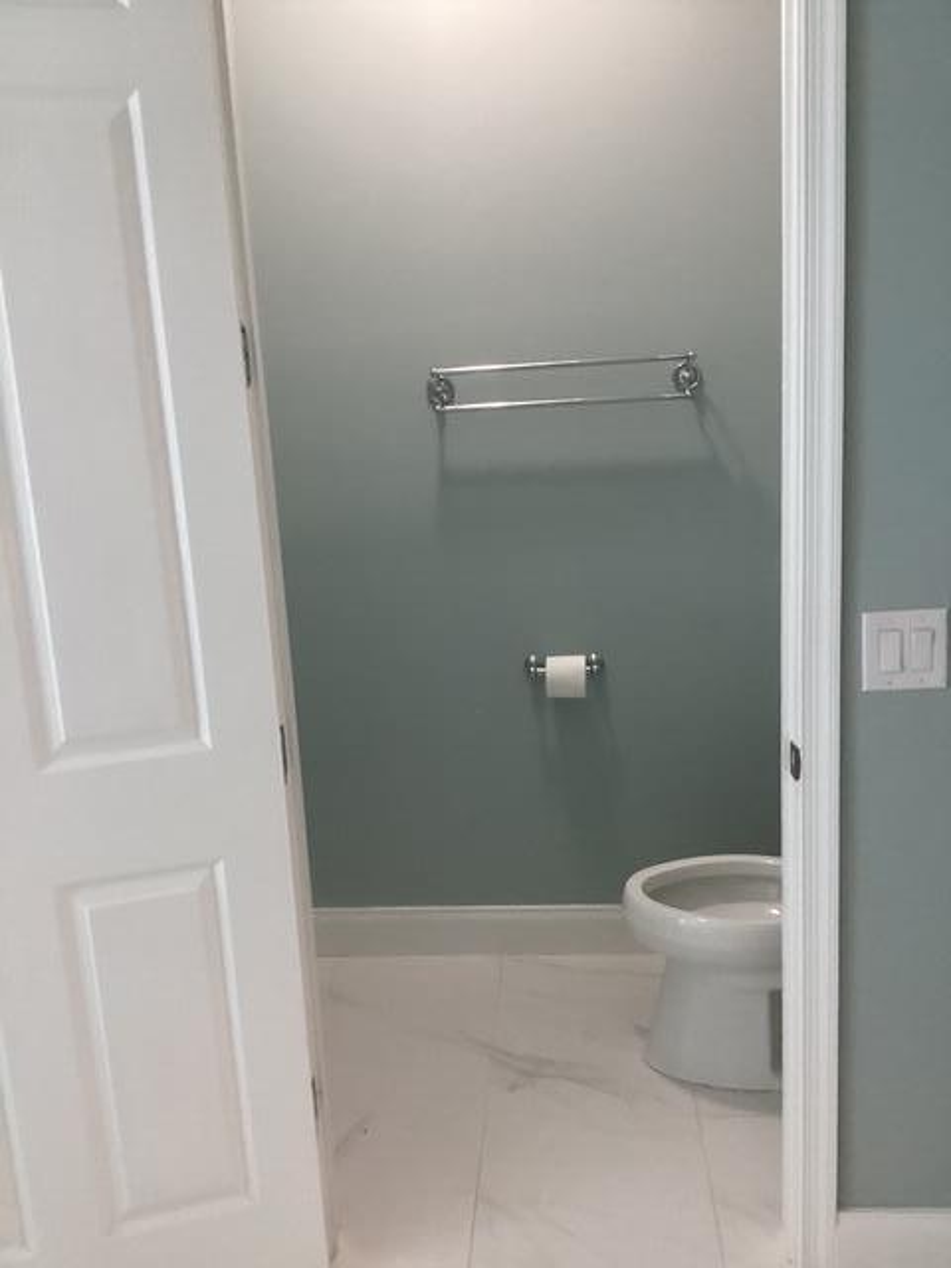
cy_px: 634
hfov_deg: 45.4
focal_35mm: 31
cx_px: 476
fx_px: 1136
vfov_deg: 58.4
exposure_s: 1/60
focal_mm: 3.3
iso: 400
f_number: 2.4
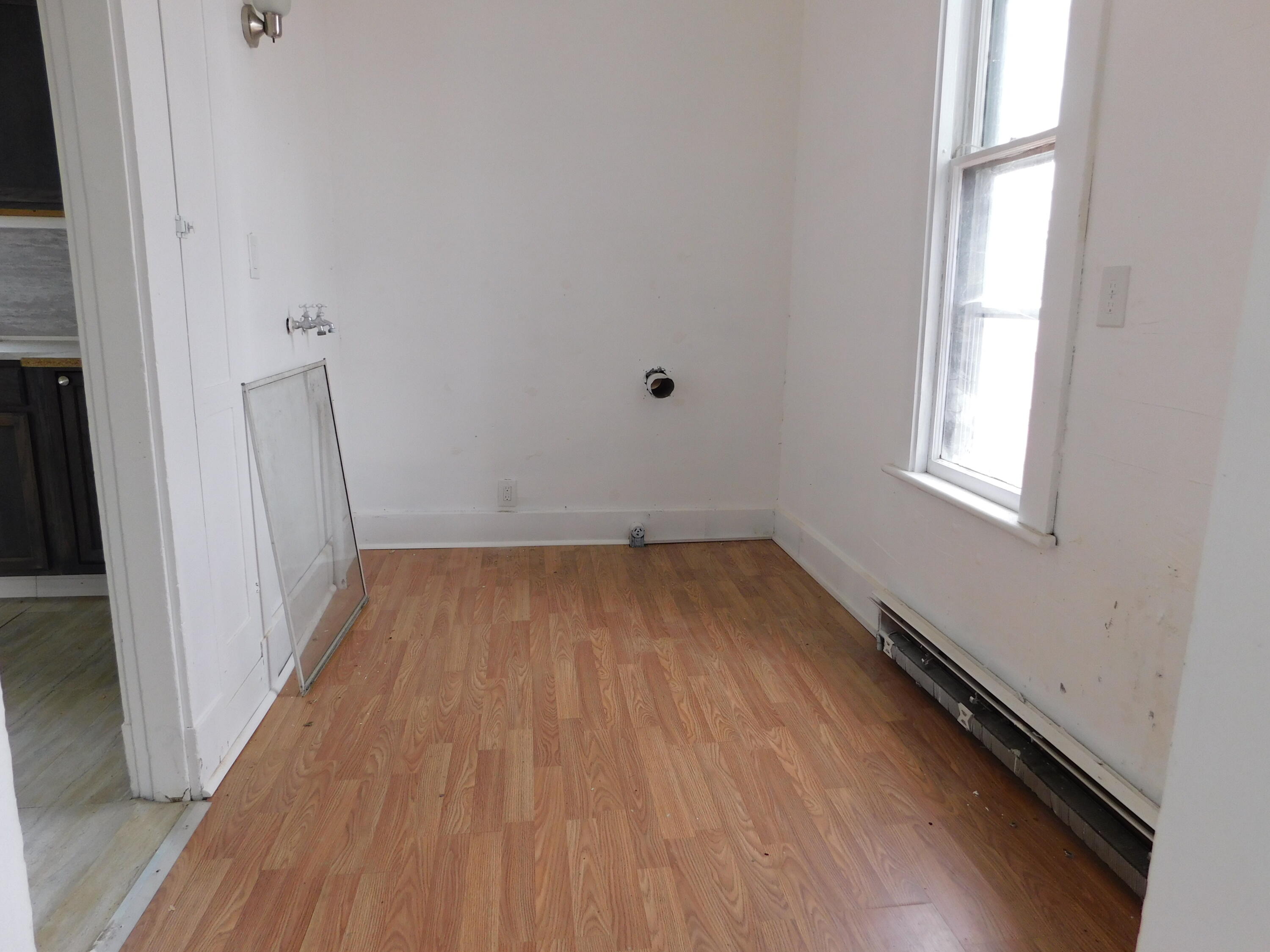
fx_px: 844
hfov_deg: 73.9
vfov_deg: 58.9
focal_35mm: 23
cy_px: 476
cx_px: 635
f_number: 3
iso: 140
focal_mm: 4
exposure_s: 1/30
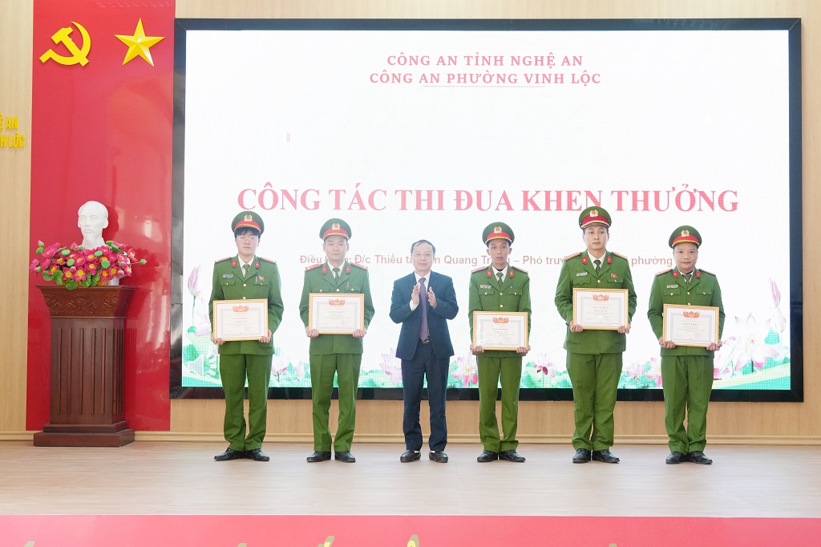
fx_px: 1254
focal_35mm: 55
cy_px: 274
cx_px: 410
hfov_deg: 36.3
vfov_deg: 24.6
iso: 1600
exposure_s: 1/125
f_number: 4.5
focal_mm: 37
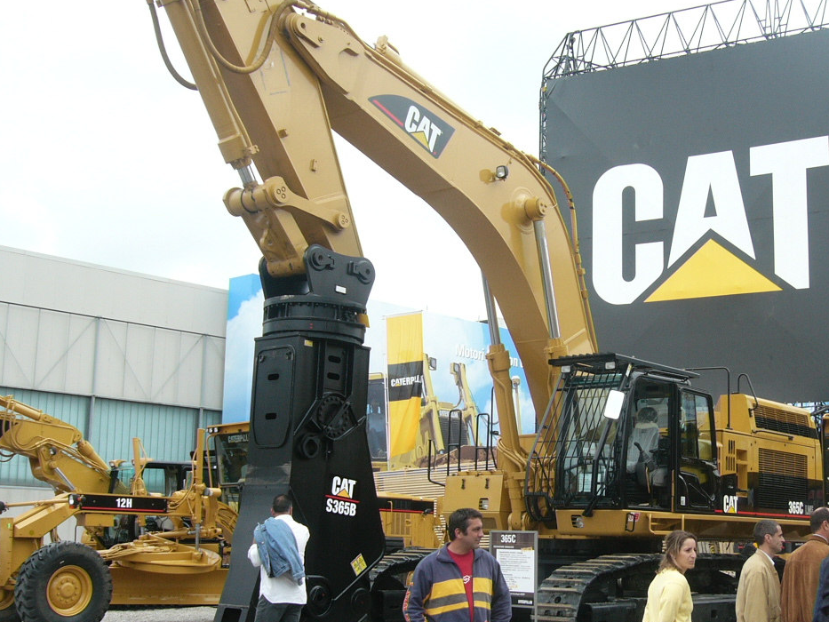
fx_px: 1150
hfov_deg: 39.4
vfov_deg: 30.2
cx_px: 521
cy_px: 351
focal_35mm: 48
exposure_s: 1/50
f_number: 8
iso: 50
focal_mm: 5.8
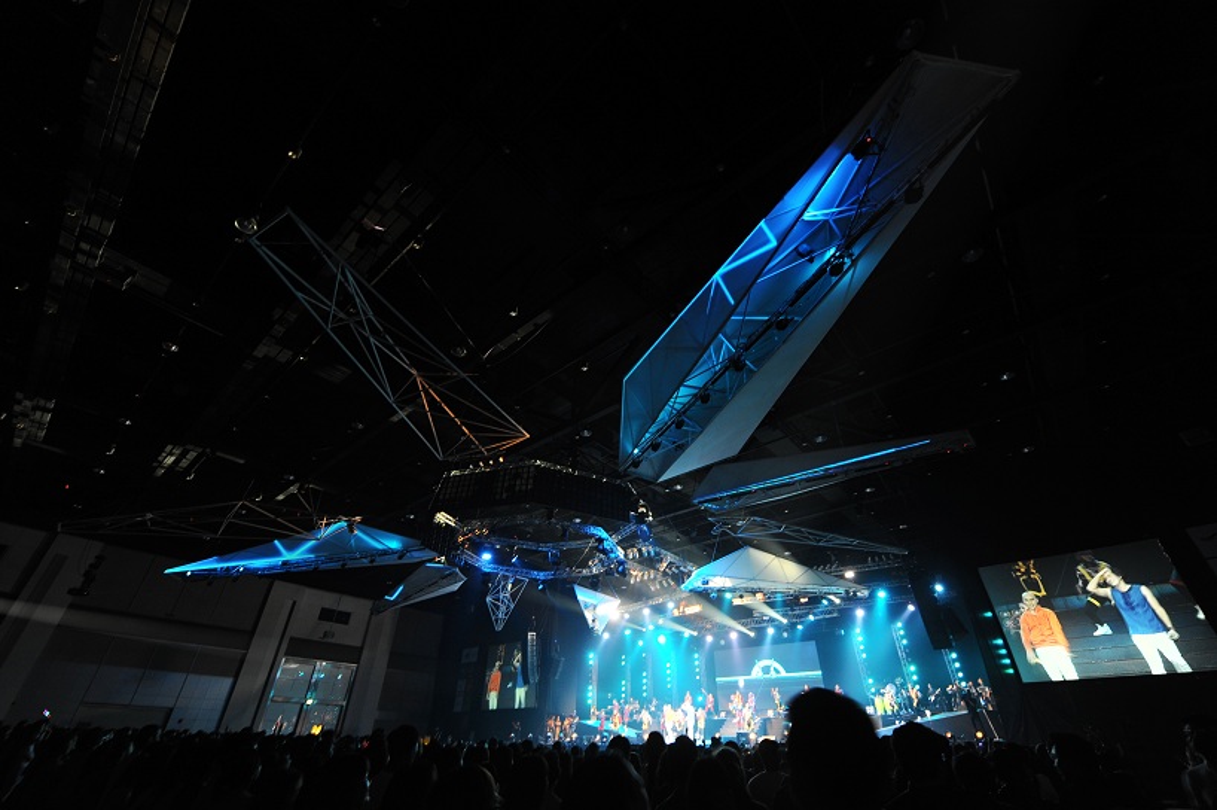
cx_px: 608
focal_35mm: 14
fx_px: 473
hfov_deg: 104.3
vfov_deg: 81.1
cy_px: 405
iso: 800
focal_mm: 14
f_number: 5
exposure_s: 1/20
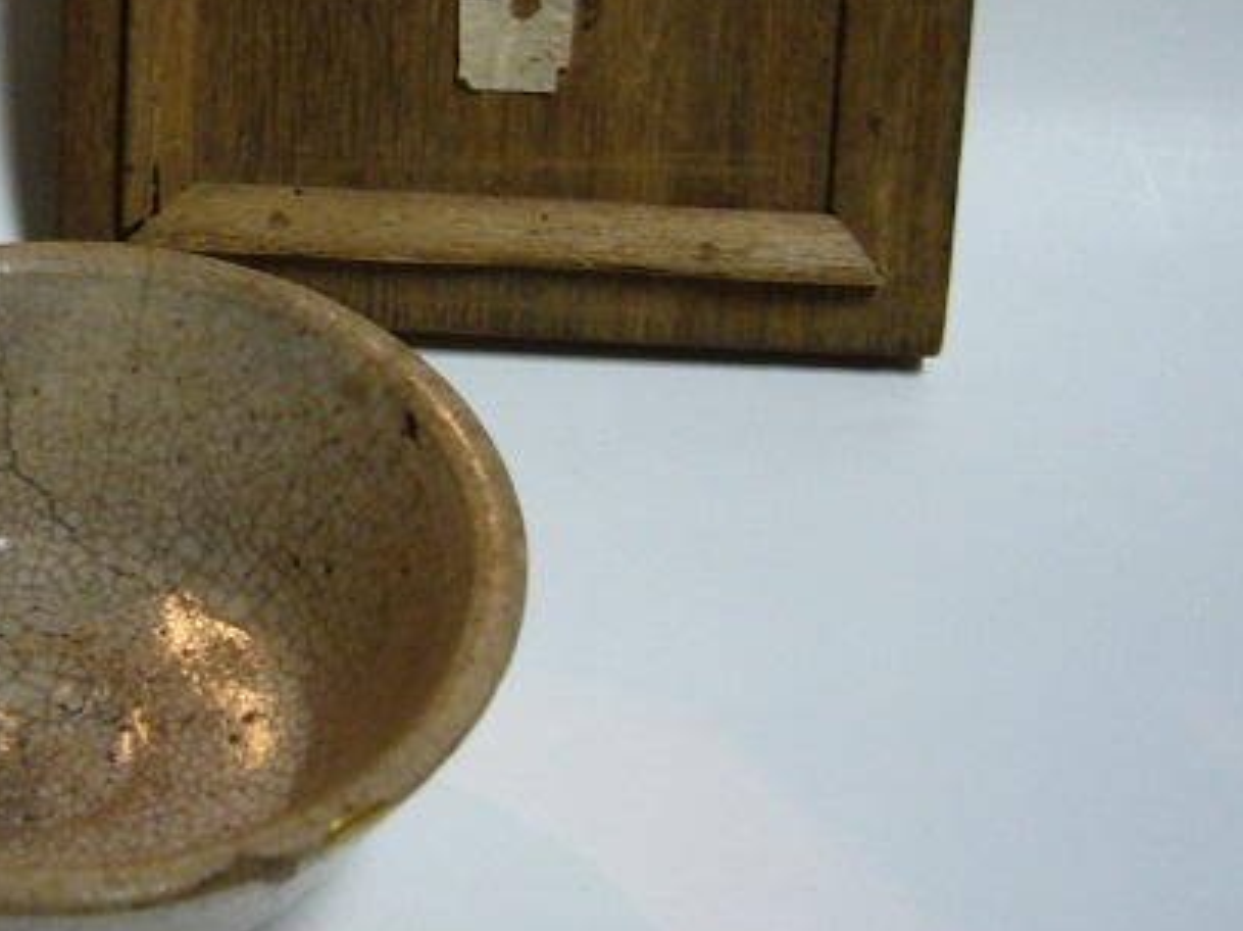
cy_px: 266
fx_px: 2476
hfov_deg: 27.6
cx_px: 230
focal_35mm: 69
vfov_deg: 21.2
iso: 200
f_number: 2.8
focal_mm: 5.8
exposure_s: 1/10
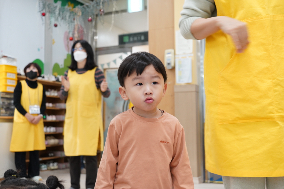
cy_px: 94
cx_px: 142
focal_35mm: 49
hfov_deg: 40.3
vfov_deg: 27.5
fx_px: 386
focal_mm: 49
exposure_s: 1/80
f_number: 5.6
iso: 2500
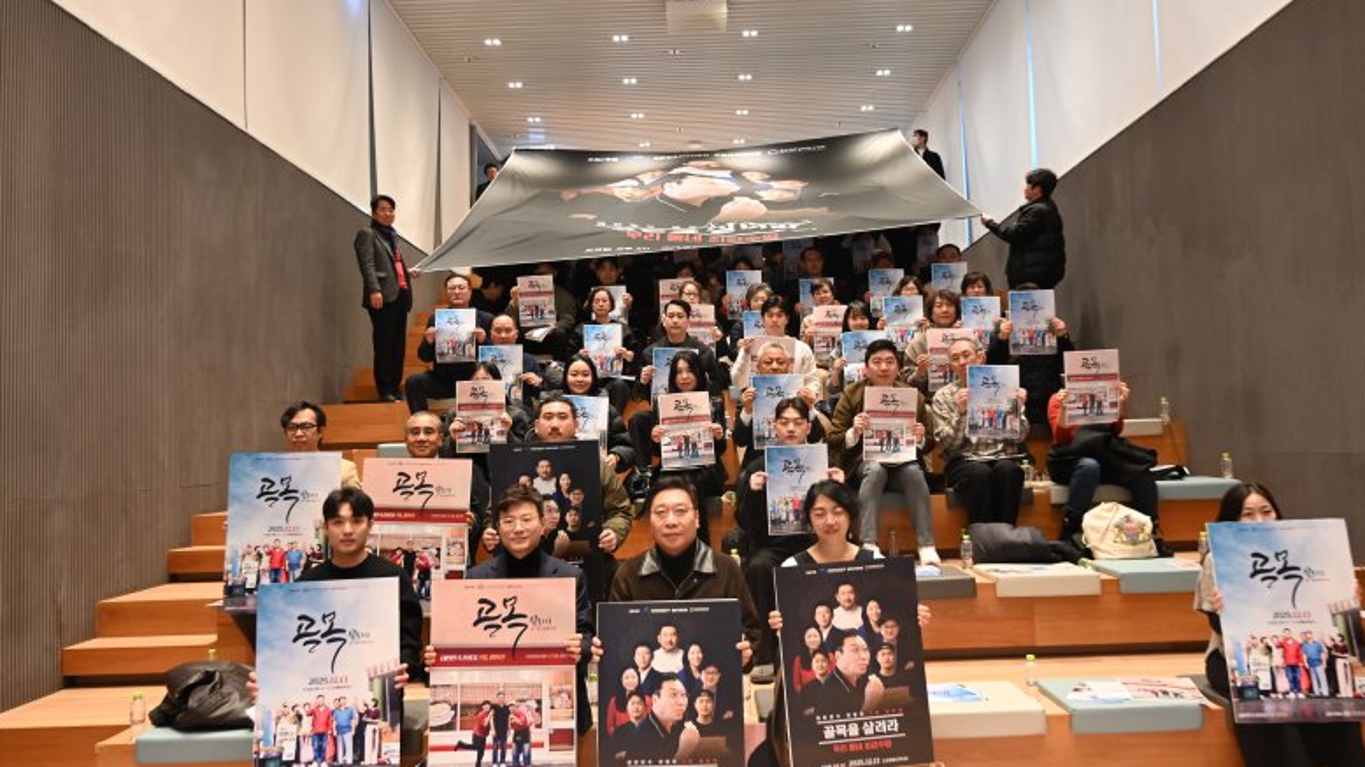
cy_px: 362
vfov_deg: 40.7
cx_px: 698
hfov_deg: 66.9
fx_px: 1033
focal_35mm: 29
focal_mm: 26.5
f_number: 4
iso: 1800
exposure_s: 1/125
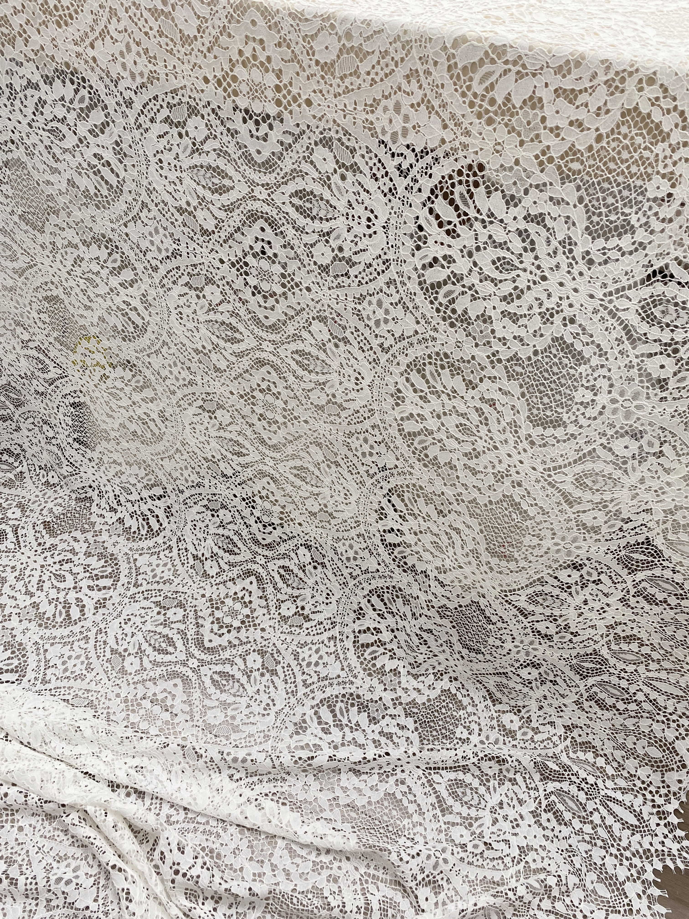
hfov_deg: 53.1
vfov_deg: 67.3
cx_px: 344
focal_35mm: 26
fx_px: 690
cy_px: 460
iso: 100
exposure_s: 1/100
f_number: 1.8
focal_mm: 4.25
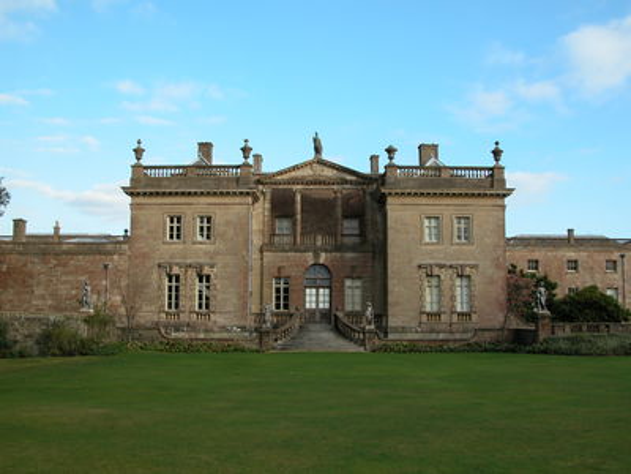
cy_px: 237
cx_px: 316
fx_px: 638
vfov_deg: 40.7
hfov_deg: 52.6
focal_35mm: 35
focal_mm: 8.9
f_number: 5
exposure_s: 1/224
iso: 100
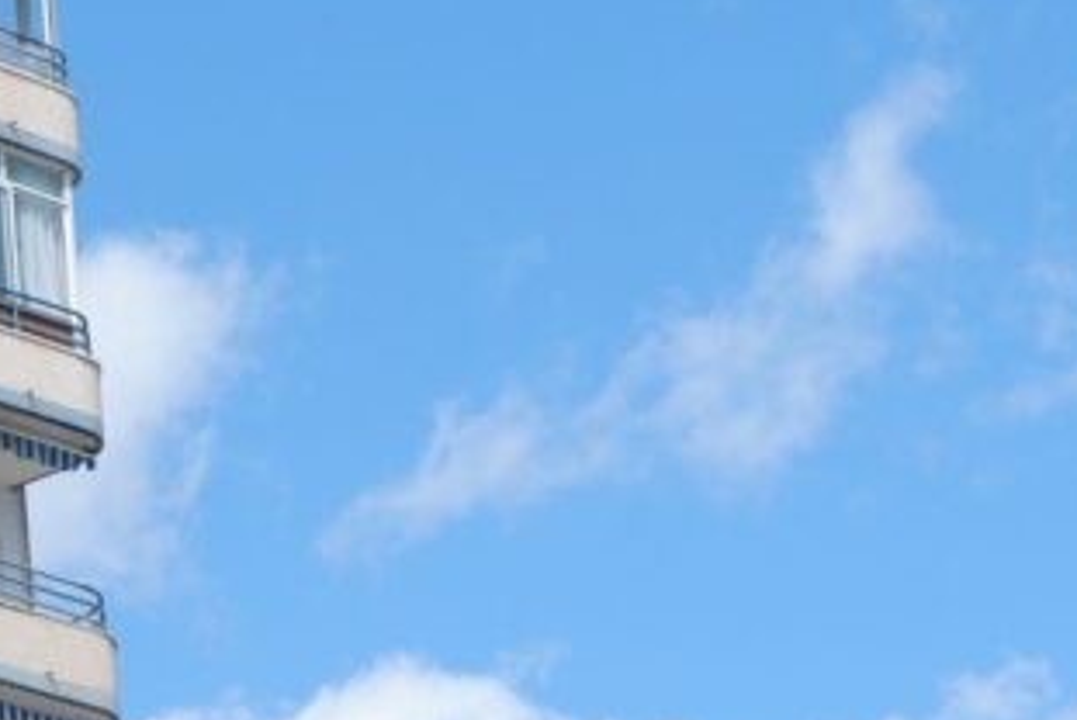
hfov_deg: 8.4
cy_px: -133
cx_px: -190
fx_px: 7216
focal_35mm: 241
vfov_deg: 5.7
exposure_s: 1/350
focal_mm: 50
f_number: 8
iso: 200
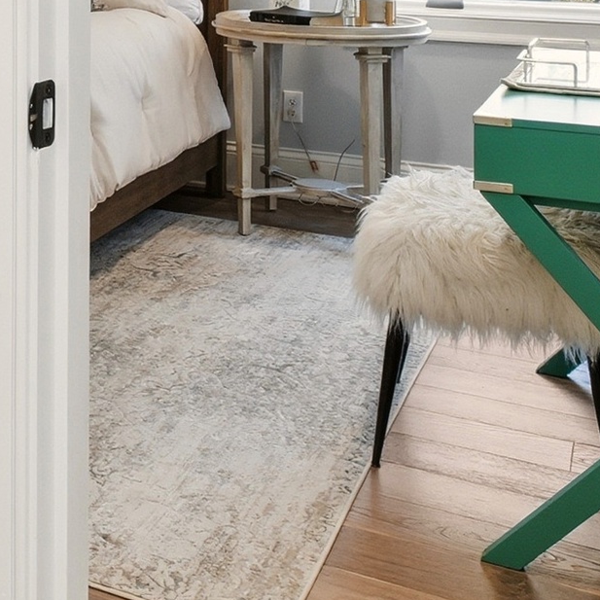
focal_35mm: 62
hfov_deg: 24.2
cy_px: -81
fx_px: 1216
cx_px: -184
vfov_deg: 25.4
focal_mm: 10
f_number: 9
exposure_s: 1/400
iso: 400
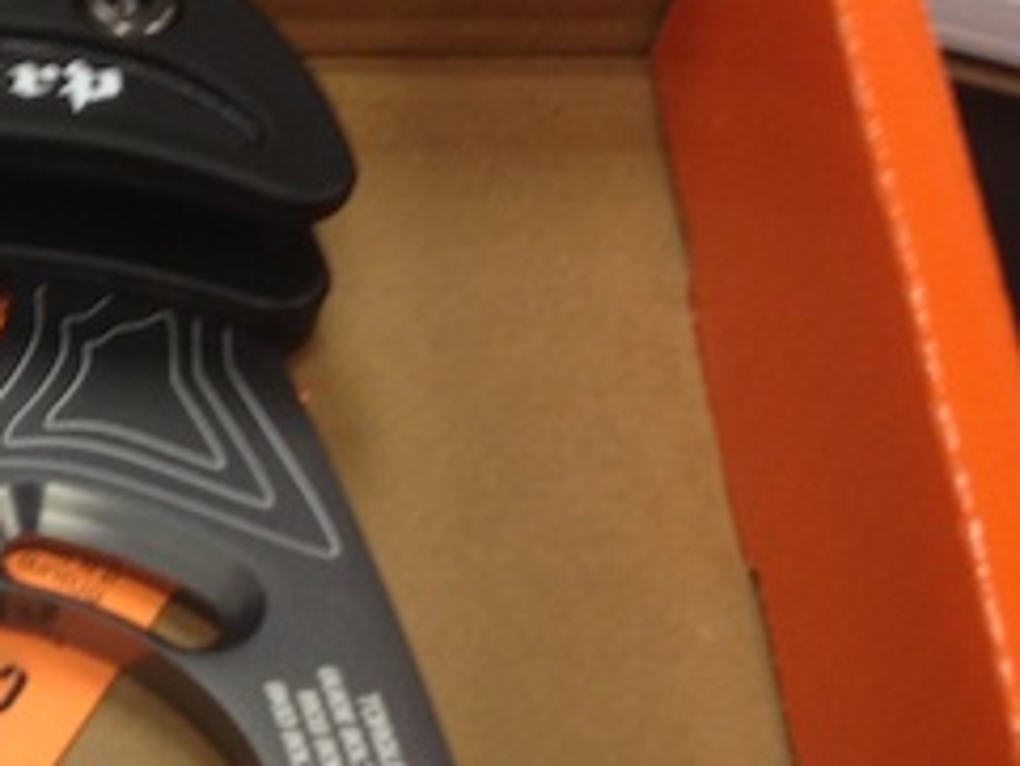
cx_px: -292
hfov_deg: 16.1
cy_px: 906
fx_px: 3420
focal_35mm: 116
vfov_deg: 12.5
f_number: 2.4
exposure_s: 1/30
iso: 64
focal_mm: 4.28
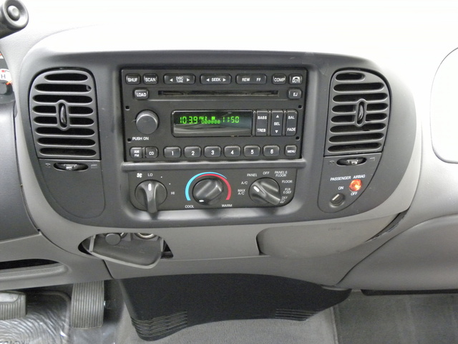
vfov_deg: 38.7
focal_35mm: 37
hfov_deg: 50.1
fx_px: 490
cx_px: 229
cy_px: 172
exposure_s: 1/23.2
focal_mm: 6.6
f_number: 3.5
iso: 400
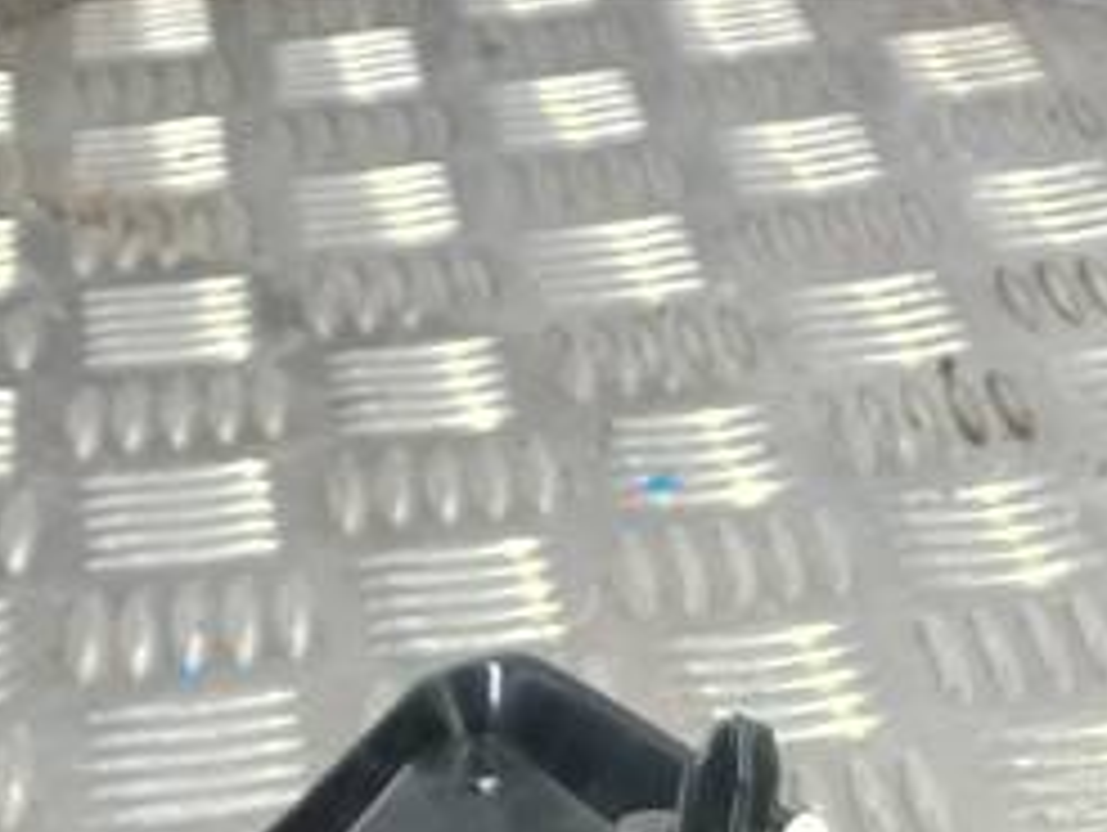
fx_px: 3329
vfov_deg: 12.4
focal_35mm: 104
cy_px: 1700
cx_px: 1044
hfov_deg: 18.5
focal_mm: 4.6
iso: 125
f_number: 1.8
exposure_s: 1/50
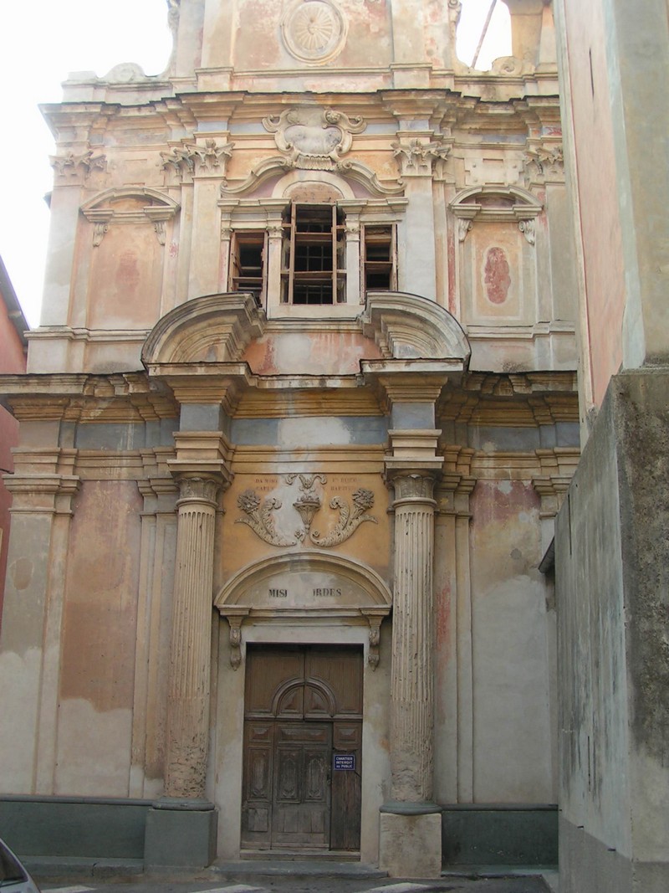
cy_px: 446
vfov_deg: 49.0
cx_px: 334
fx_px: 979
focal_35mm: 38
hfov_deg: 37.7
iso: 50
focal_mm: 5.8
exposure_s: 1/50
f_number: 5
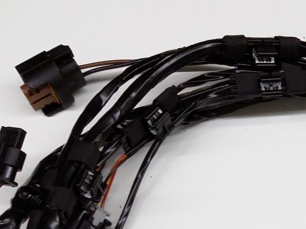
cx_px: 318
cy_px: 287
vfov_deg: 17.1
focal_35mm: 82
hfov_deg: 22.7
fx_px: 725
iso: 160
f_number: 2.4
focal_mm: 3.4
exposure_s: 1/17
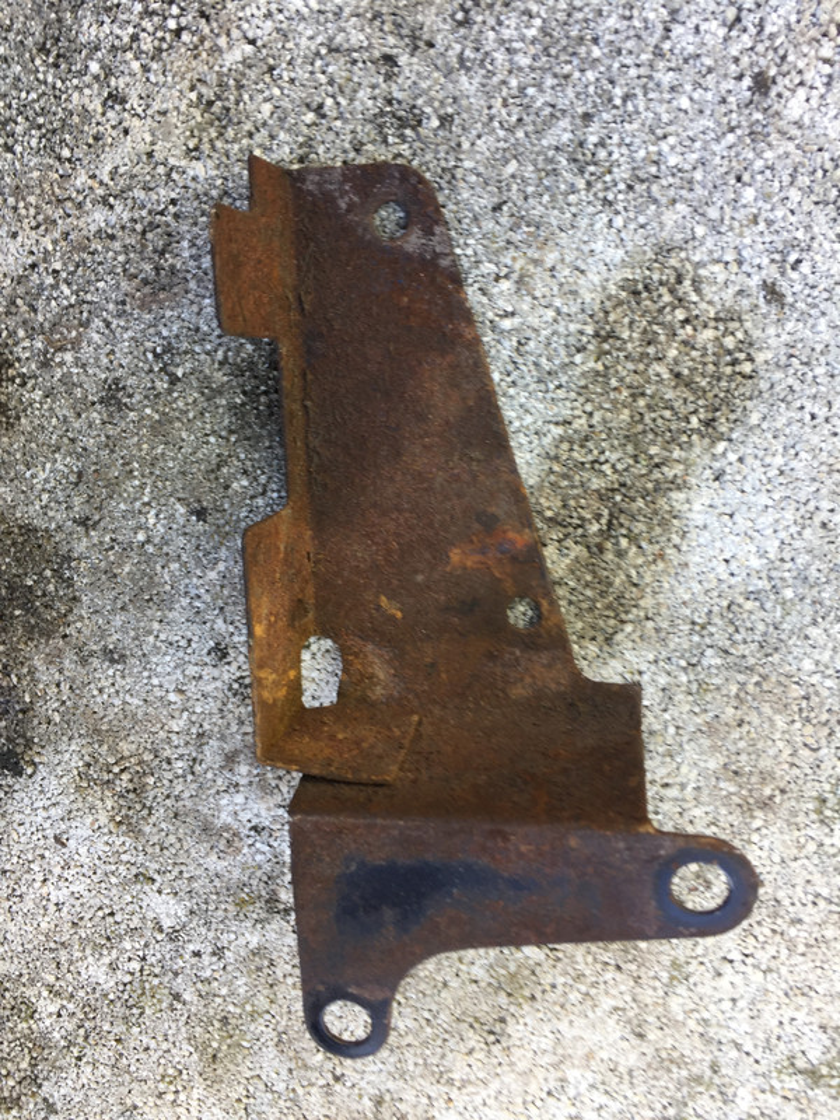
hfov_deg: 48.2
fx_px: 938
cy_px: 560
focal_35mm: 29
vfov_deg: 61.7
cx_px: 420
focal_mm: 4.15
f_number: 2.2
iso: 32
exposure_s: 1/50
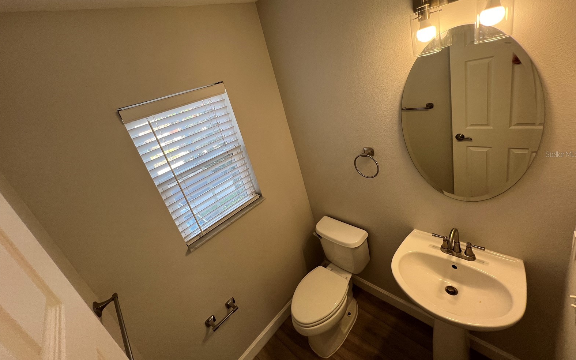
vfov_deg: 78.2
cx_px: 287
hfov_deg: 105.3
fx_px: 220
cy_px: 154
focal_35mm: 14
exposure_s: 1/120
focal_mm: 1.57
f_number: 1.8
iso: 64
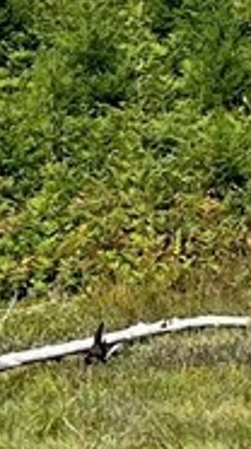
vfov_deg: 8.7
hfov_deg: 4.8
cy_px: -97
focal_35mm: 244
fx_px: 2900
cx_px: 726
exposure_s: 1/5076
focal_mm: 5.7
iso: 50
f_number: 1.5
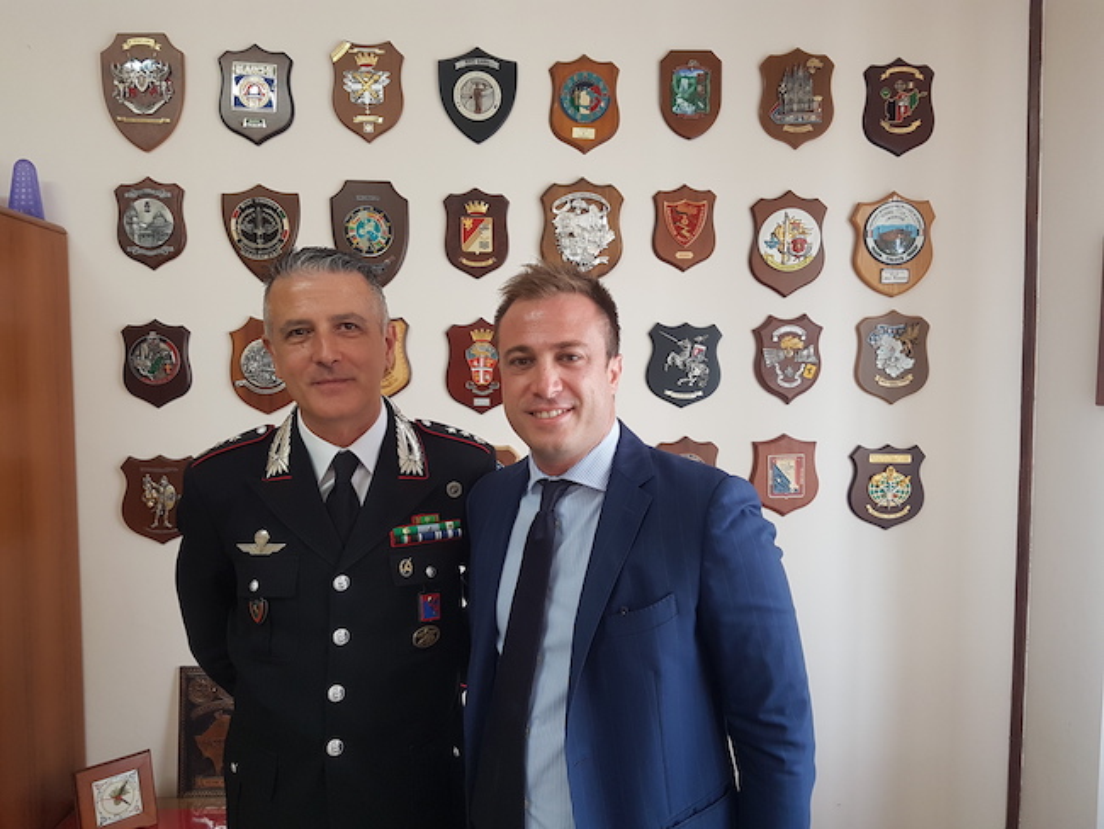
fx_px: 830
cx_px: 552
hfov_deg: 67.3
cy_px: 414
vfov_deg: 53.1
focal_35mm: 26
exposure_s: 1/50
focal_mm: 4.2
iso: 64
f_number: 1.7
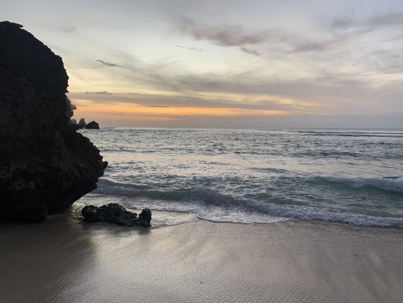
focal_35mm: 26
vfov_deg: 53.1
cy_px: 152
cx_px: 202
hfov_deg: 67.3
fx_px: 303
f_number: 1.8
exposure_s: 1/122
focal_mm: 4.25
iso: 25
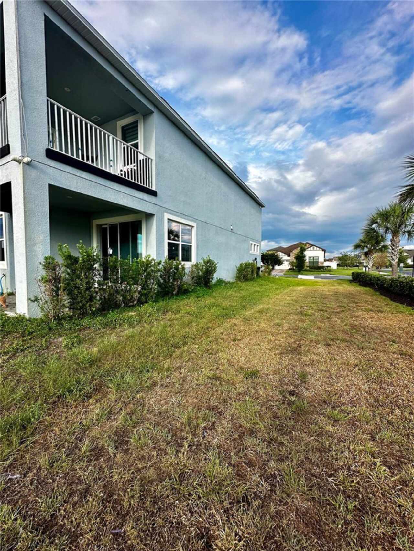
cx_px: 207
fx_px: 223
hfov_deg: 85.7
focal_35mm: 14
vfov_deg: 102.1
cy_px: 276
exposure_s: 1/849
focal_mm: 2.22
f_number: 2.2
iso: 40
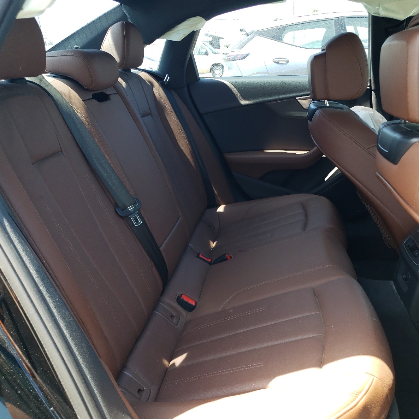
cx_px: 202
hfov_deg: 52.5
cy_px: 208
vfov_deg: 52.5
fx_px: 425
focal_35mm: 31
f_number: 1.5
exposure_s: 1/147
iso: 50
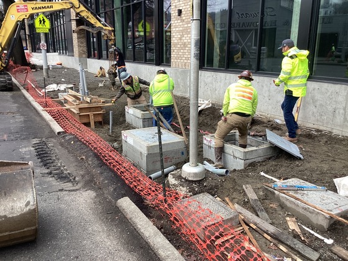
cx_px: 174
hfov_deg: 58.4
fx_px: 312
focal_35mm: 31
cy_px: 130
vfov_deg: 45.4
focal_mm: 3.3
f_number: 2.4
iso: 40
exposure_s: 1/120
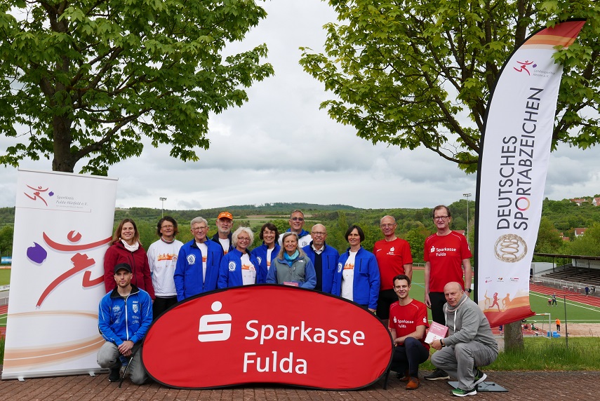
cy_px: 200
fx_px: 584
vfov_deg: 37.9
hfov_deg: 54.4
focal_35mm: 35
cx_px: 300
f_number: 5.6
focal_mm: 15.9
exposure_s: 1/250
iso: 200
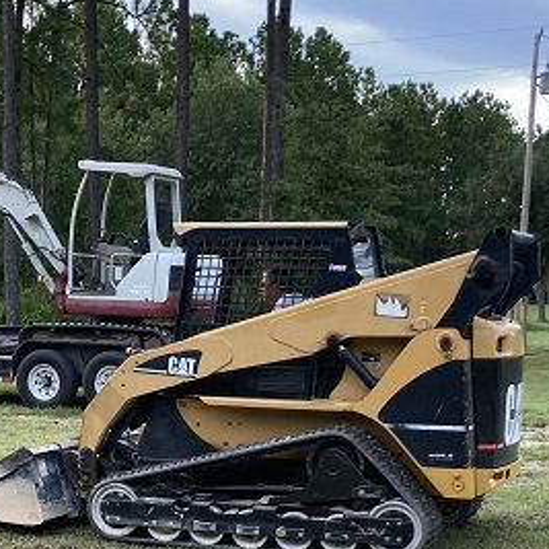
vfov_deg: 21.2
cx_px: 234
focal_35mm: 79
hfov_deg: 21.9
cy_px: 548
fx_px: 1418
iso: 20
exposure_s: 1/147
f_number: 1.8
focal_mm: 3.99
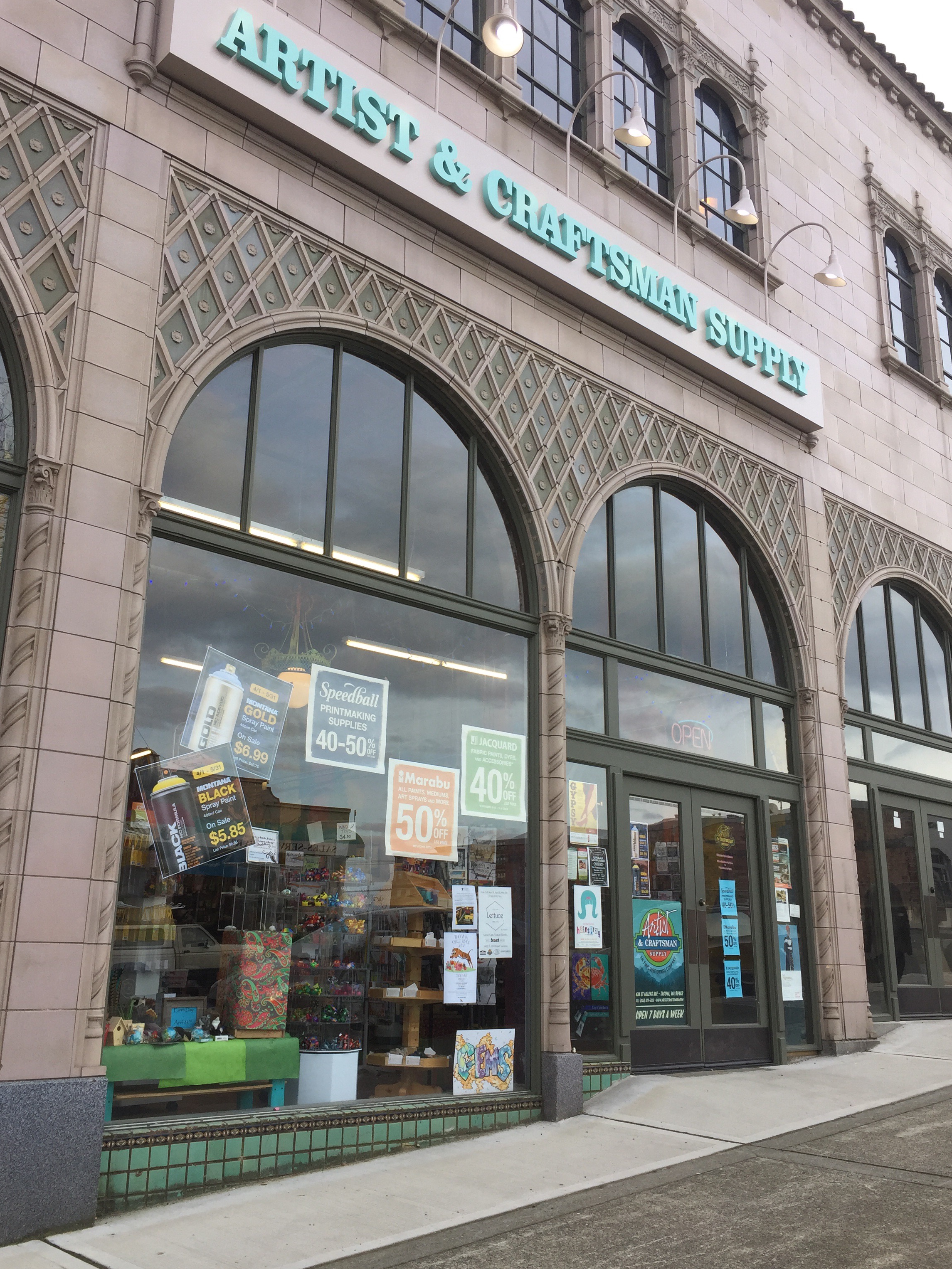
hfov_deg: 45.4
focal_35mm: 31
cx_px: 448
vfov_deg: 58.3
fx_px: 1137
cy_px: 630
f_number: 2.2
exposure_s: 1/213
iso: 32
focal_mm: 4.15
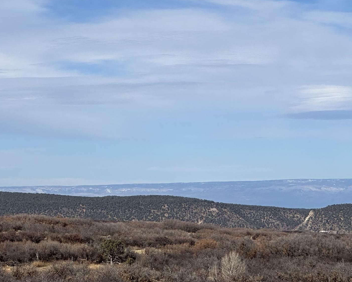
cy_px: 120
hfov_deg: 11.8
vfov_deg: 9.5
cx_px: 185
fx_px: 1698
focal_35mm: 163
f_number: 2.8
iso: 32
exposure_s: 1/1623
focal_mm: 9
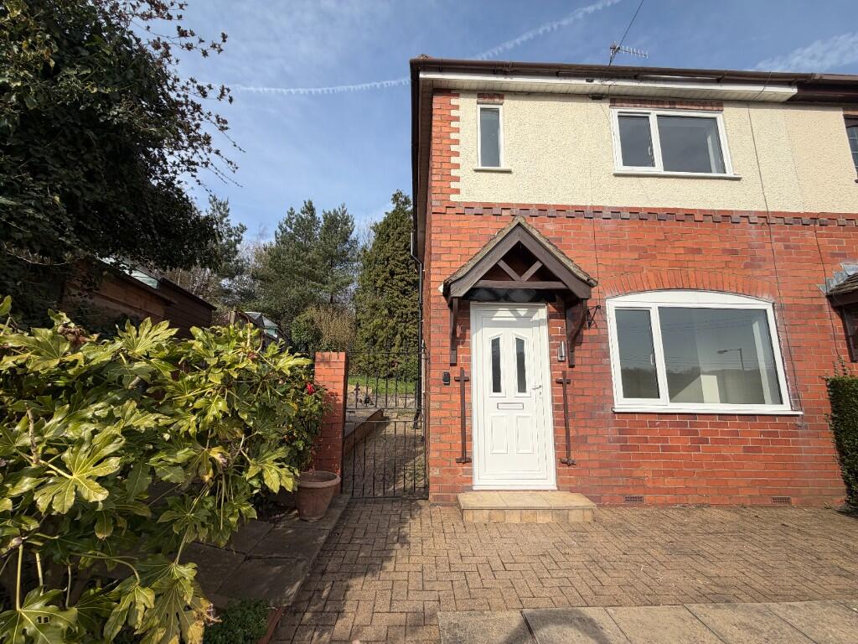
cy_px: 322
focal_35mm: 14
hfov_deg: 102.1
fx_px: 347
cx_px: 429
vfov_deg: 85.7
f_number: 2.2
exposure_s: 1/853
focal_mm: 2.22
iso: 20
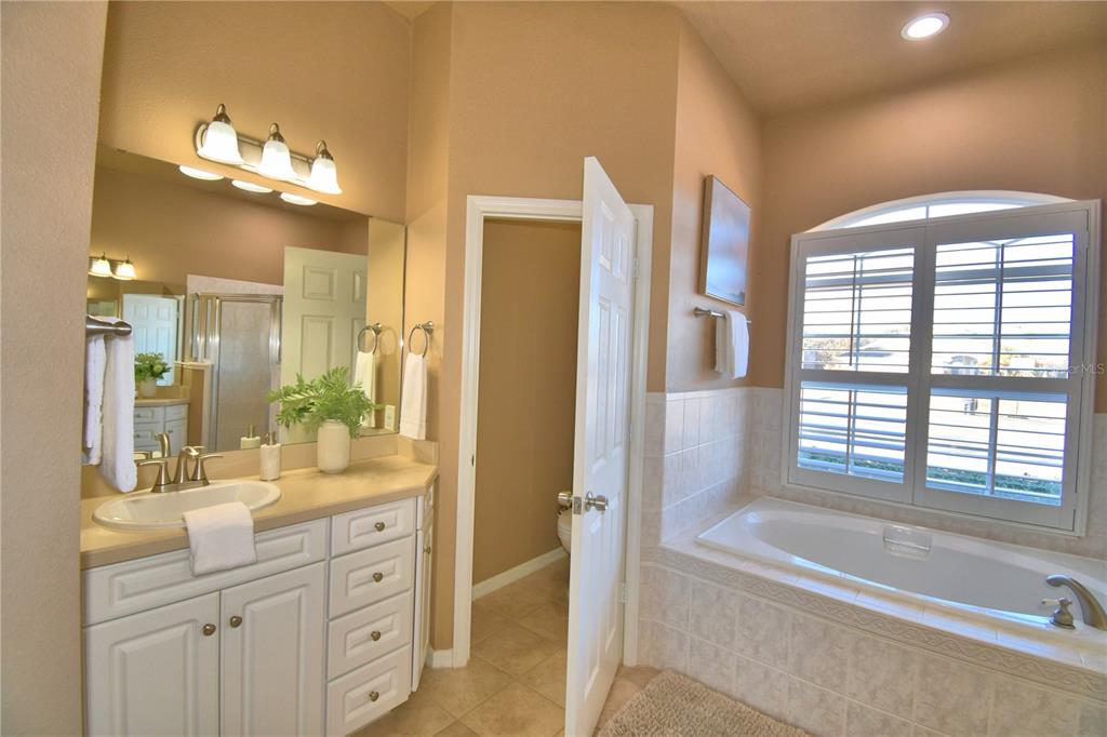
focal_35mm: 15
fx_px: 461
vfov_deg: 77.3
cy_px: 368
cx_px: 554
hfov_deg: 100.4
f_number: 4.5
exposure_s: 1/60
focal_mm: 10
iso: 160
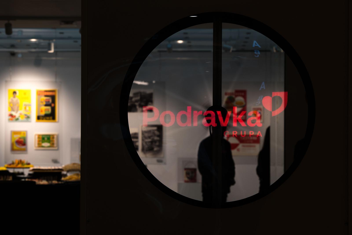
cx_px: 176
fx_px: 1173
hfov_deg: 17.1
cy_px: 118
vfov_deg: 11.4
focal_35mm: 120
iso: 31
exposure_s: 1/20
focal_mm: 120
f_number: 18
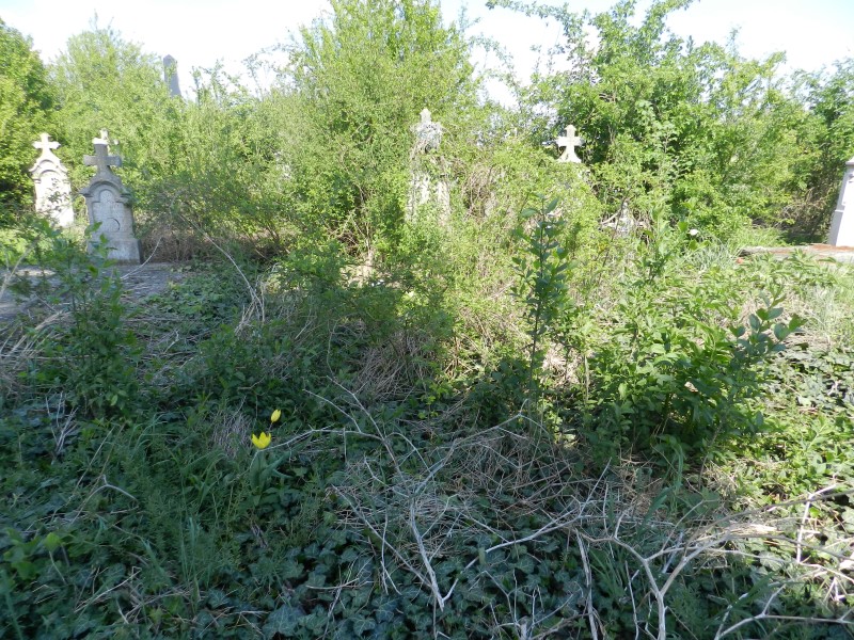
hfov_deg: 73.9
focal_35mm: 23
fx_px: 567
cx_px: 427
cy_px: 320
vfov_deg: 58.9
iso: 160
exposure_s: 1/640
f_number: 3.4
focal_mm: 4
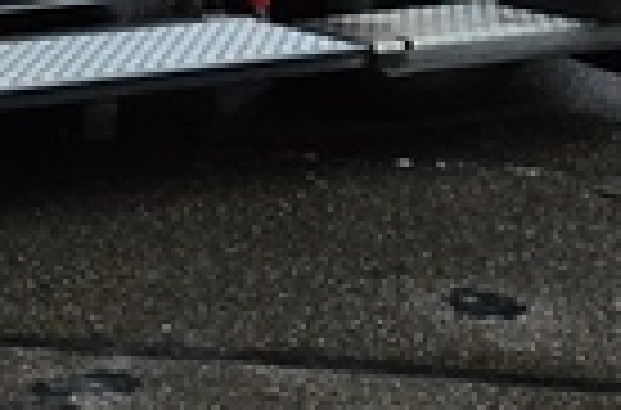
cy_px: -466
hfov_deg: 12.4
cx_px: -328
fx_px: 2699
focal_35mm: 157
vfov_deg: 8.2
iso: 3200
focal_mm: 24
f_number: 8
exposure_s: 1/640
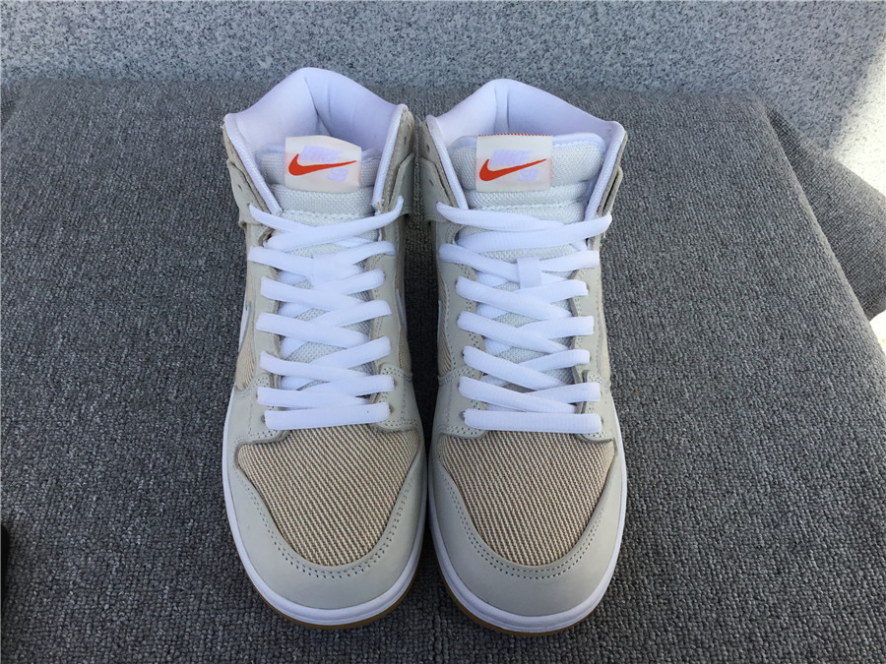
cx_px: 443
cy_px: 332
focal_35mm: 31
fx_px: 793
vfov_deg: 45.4
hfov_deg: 58.4
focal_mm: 3.3
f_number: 2.4
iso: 25
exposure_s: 1/668
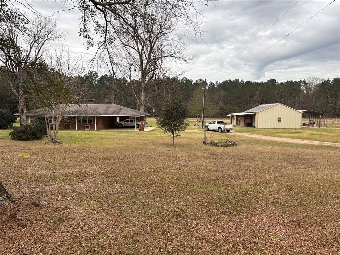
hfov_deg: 67.3
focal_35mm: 26
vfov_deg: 53.1
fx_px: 255
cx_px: 170
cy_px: 128
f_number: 1.6
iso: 50
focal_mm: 5.96
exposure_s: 1/527
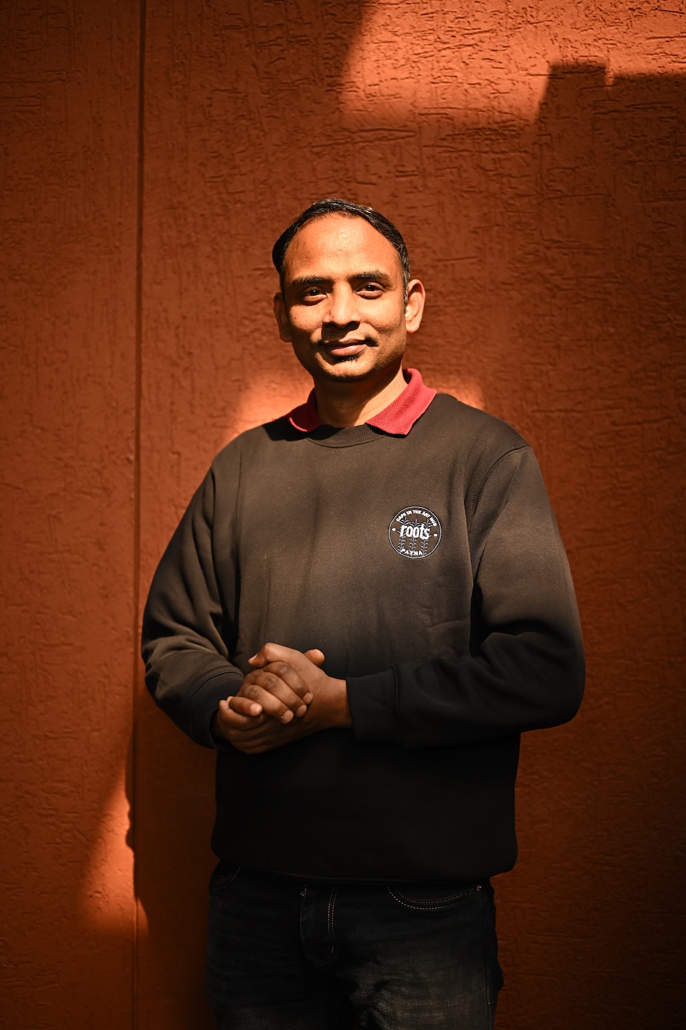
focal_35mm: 50
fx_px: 1429
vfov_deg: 39.6
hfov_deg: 27.0
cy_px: 515
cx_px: 343
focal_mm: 50
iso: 500
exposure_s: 1/2000
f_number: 1.8
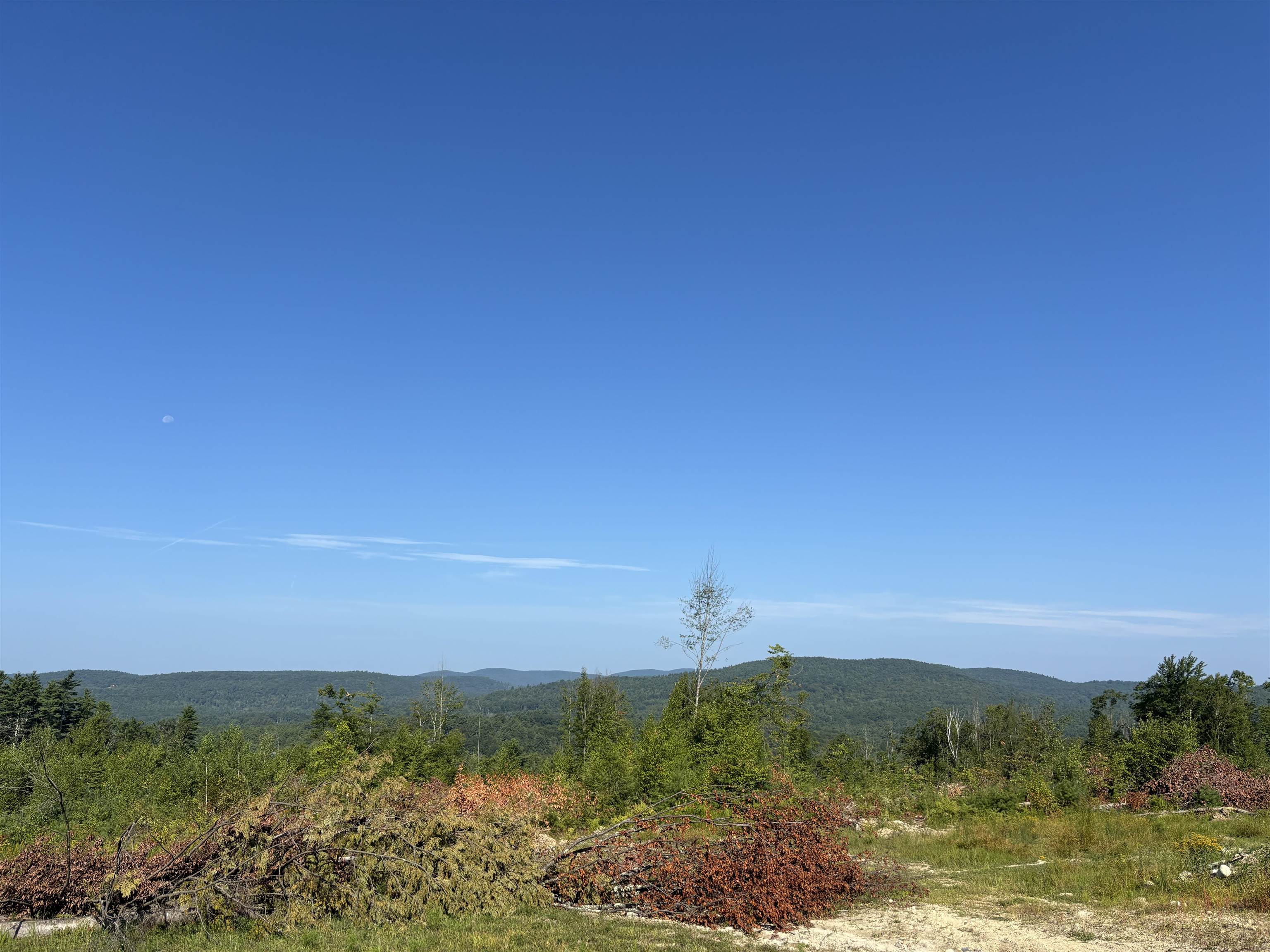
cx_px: 635
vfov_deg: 53.1
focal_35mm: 26
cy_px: 476
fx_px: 954
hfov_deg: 67.3
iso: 50
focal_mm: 5.96
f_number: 1.6
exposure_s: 1/3937
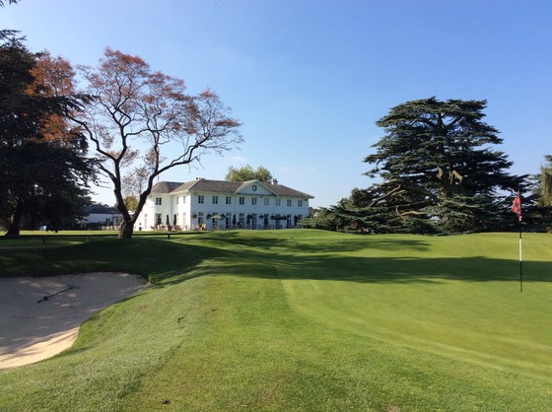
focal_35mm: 32
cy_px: 206
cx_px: 276
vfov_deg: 44.0
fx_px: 509
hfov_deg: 56.9
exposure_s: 1/1121
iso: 32
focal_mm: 3.3
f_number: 2.4
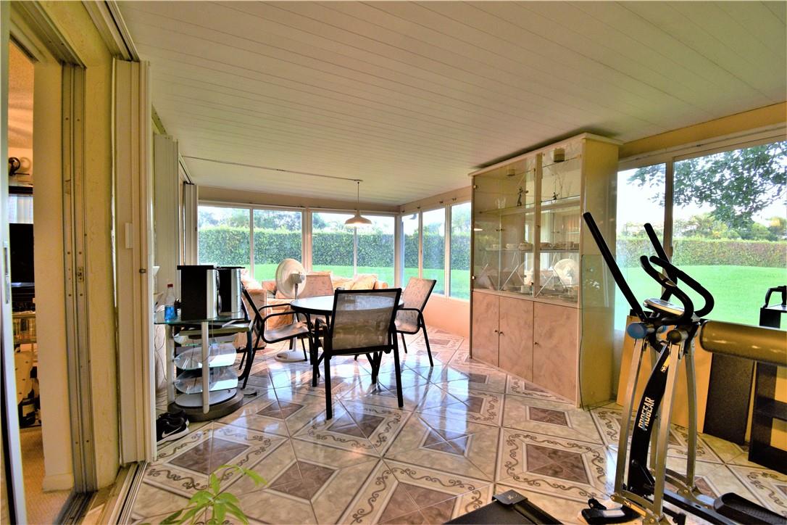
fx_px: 328
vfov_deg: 77.3
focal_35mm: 15
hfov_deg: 100.4
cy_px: 262
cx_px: 394
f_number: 6.3
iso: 500
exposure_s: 1/15
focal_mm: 10
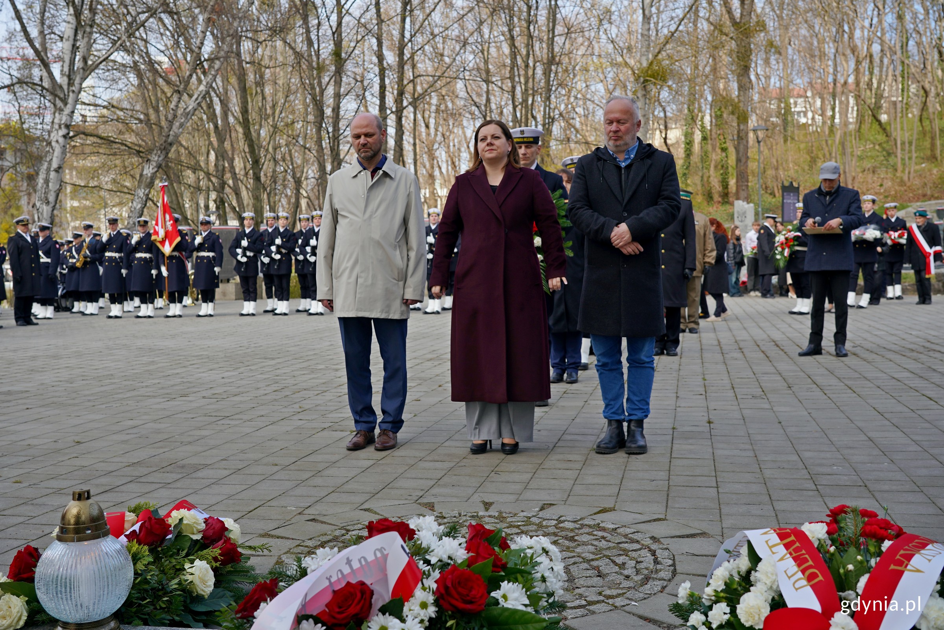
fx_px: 944
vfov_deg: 36.9
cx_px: 472
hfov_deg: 53.1
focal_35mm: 36
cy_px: 315
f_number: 5.6
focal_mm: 36
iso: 100
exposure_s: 1/250
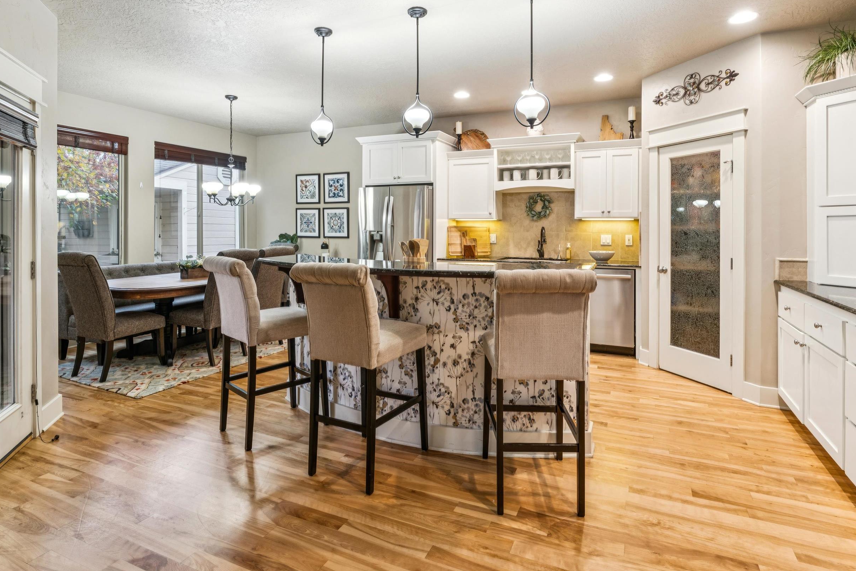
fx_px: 467
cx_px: 432
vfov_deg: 62.4
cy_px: 230
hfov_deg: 85.0
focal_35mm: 20
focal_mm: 15.5
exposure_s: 1/2.5
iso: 400
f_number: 13
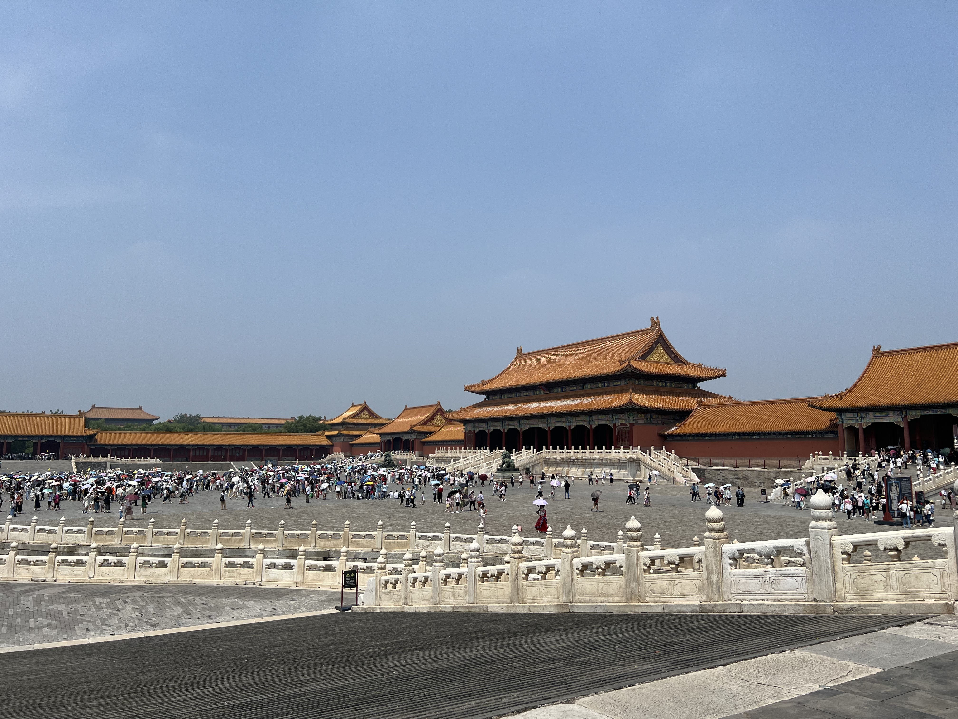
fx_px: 720
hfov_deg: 67.3
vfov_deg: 53.1
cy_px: 360
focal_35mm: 26
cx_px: 479
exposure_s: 1/8000
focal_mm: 5.7
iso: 50
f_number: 1.5
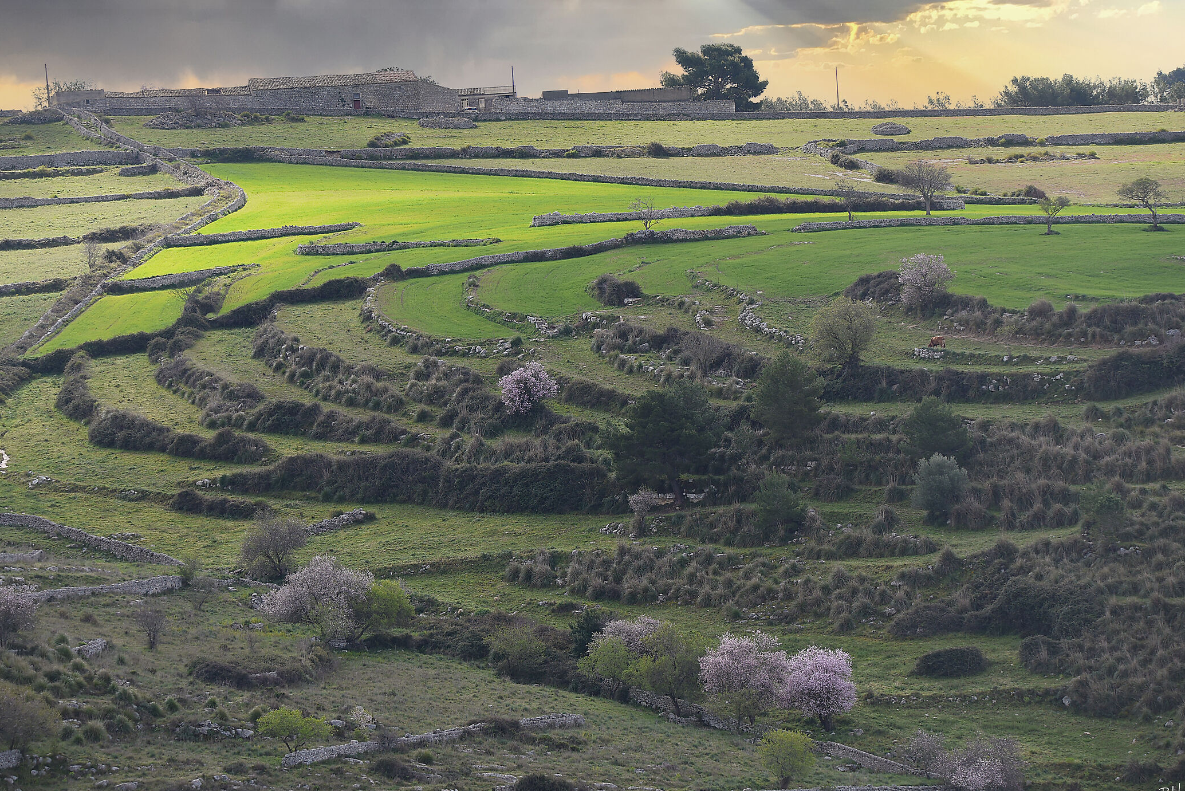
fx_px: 5729
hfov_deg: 11.8
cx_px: 562
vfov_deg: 7.9
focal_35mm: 174
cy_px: 381
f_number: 6.3
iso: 160
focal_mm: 150
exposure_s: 1/320
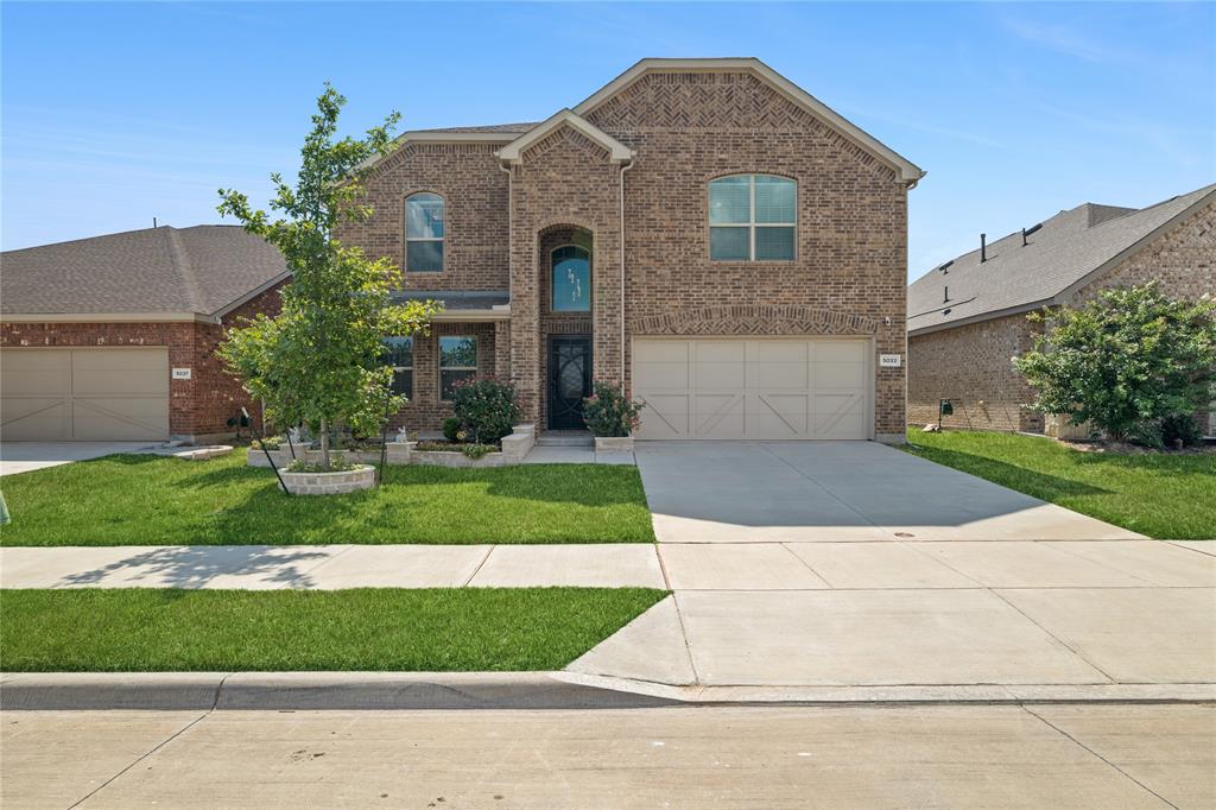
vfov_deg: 64.5
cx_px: 608
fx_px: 642
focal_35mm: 19
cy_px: 405
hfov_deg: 86.9
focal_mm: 19
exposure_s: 1/100
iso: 500
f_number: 9
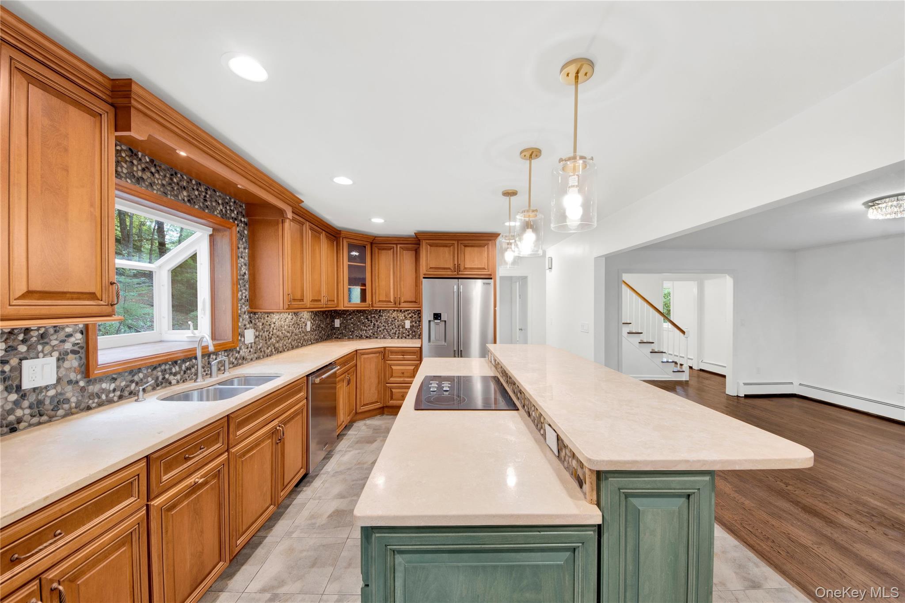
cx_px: 452
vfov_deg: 90.0
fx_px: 302
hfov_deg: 112.6
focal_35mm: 12
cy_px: 302
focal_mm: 8
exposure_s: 1
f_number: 8
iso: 100
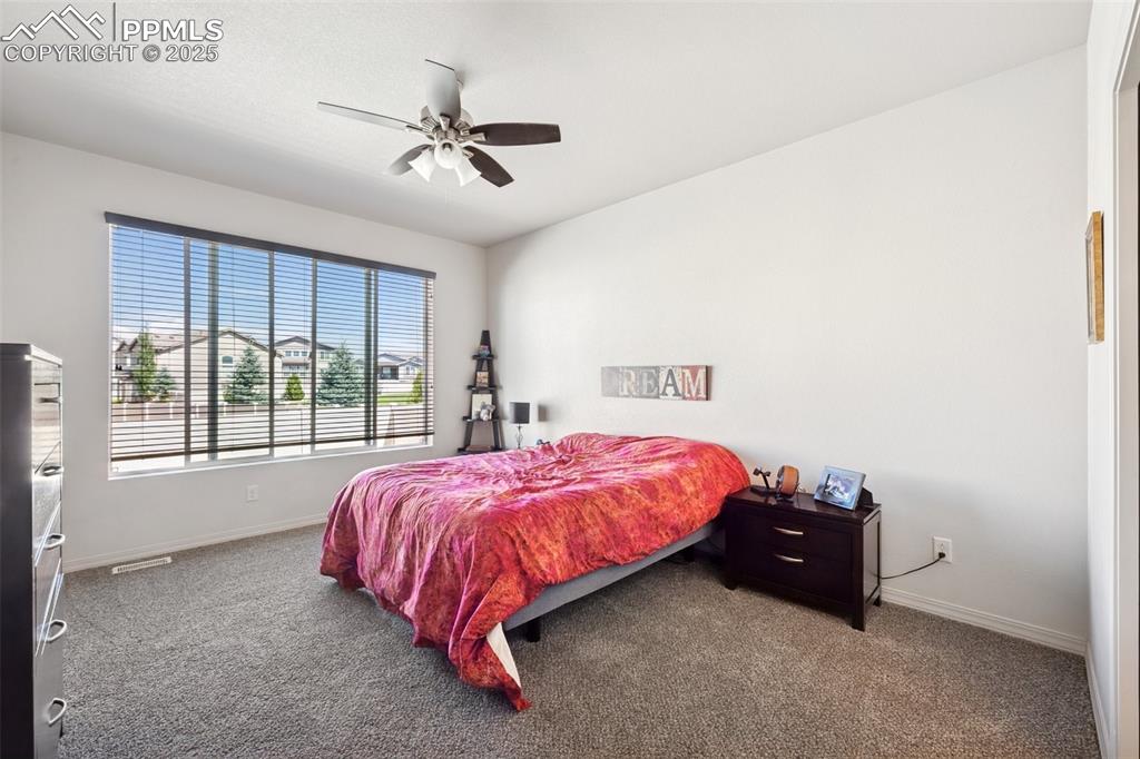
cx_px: 570
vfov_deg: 77.3
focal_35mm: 15
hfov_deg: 100.4
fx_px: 475
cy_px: 380
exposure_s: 1/4
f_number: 11
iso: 100
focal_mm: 15
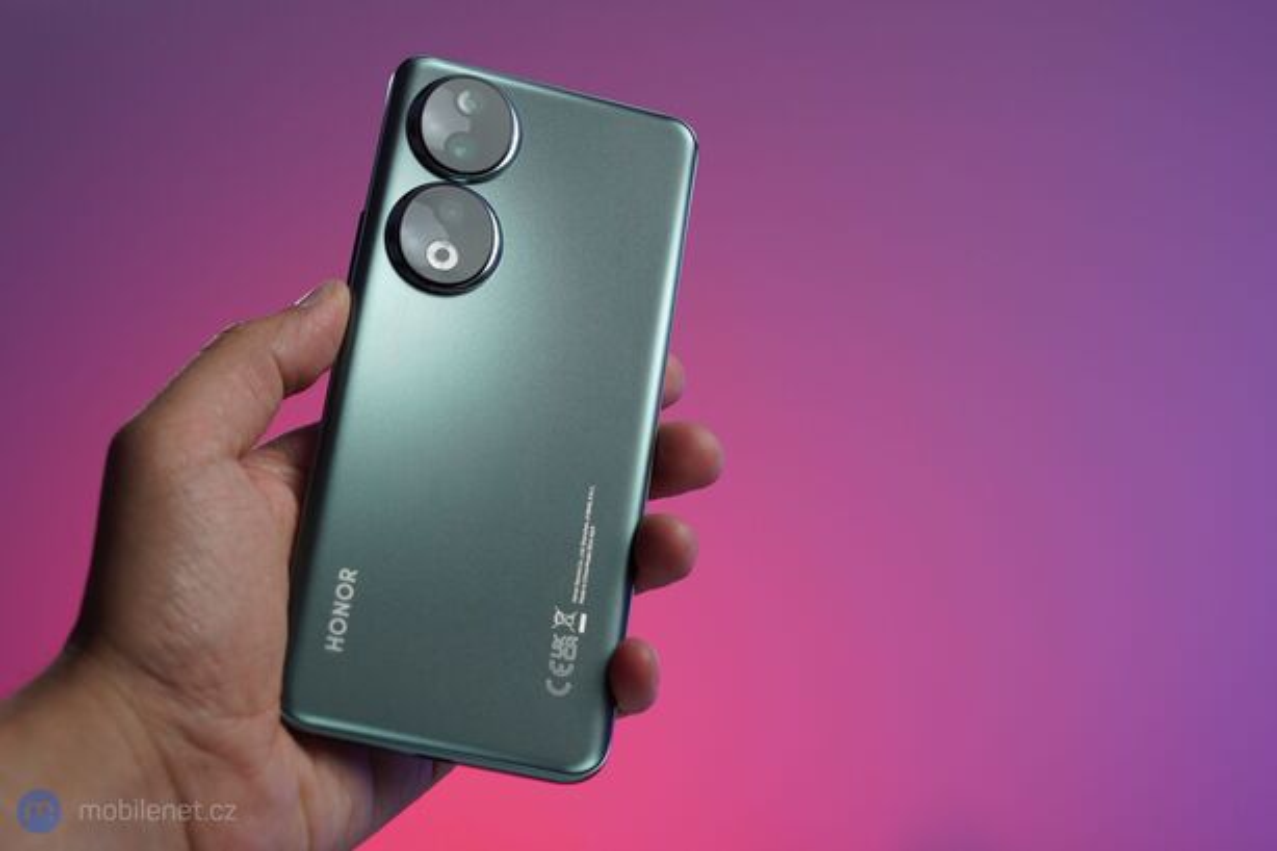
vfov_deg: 23.4
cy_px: 426
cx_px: 638
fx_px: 2057
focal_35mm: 58
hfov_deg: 34.5
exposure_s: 1/160
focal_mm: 58
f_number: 5
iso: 640
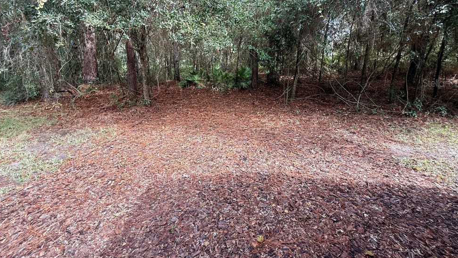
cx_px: 227
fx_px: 194
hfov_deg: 99.4
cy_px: 83
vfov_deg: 65.0
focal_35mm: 16
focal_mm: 2.22
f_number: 2.2
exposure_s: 1/102
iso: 40
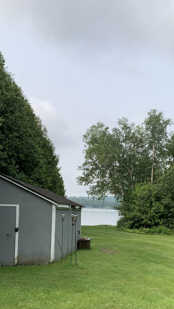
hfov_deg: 29.7
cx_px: 101
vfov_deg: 49.2
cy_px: 216
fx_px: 328
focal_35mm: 40
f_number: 1.8
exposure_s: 1/1661
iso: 25
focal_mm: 4.25
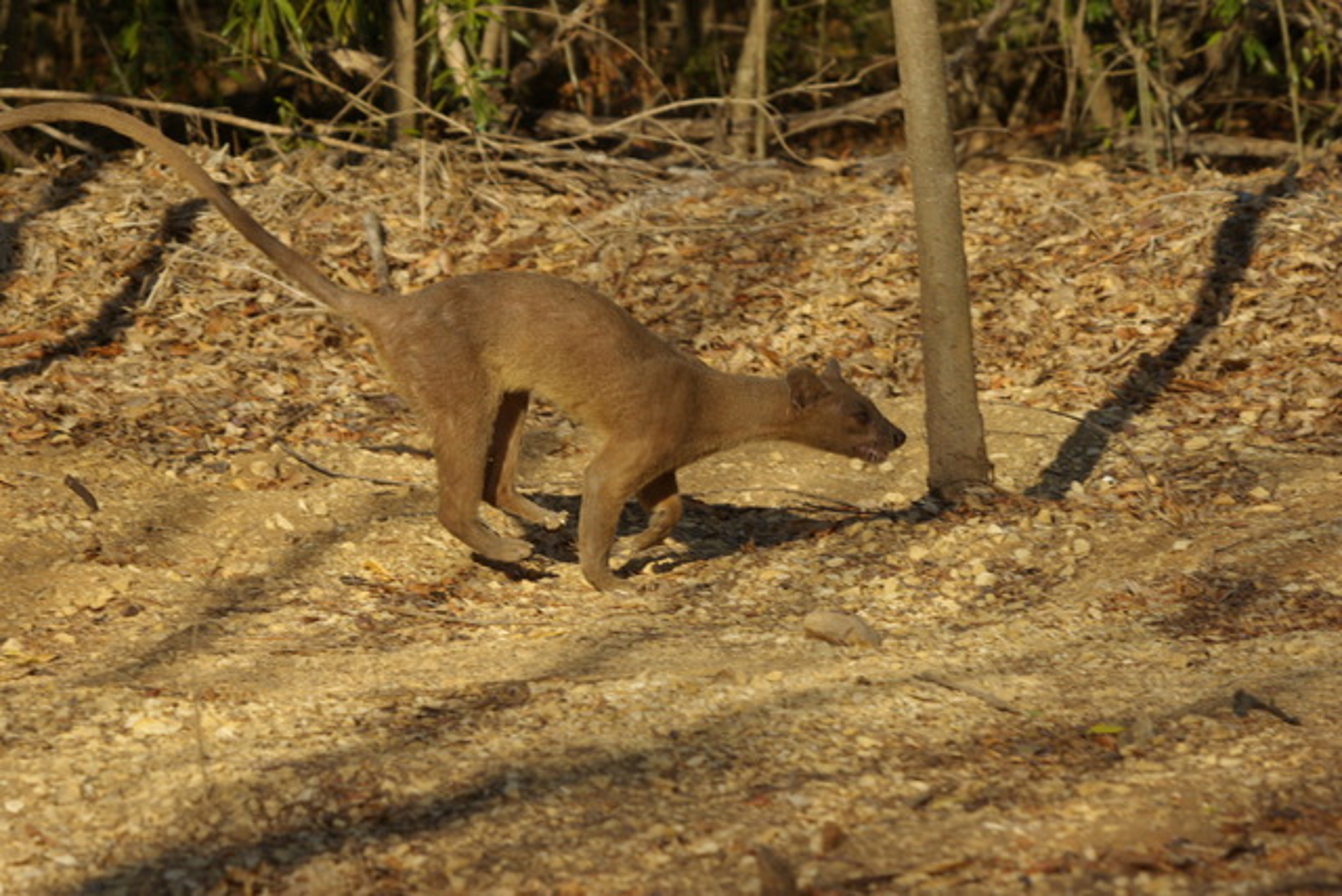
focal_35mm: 285
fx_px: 10626
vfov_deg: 4.8
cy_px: 448
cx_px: 671
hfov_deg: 7.2
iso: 200
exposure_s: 1/500
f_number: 8
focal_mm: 190
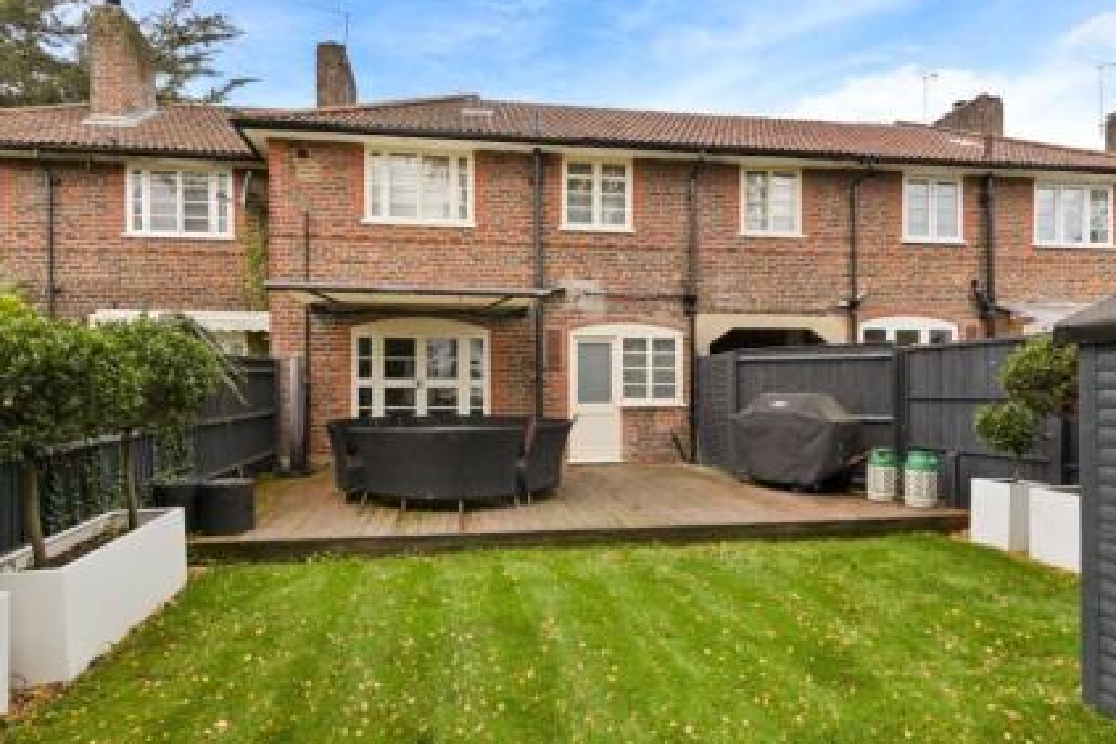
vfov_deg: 65.8
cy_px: 379
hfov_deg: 88.2
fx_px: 575
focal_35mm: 19
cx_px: 538
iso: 400
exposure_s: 1/100
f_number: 14
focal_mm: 16.5
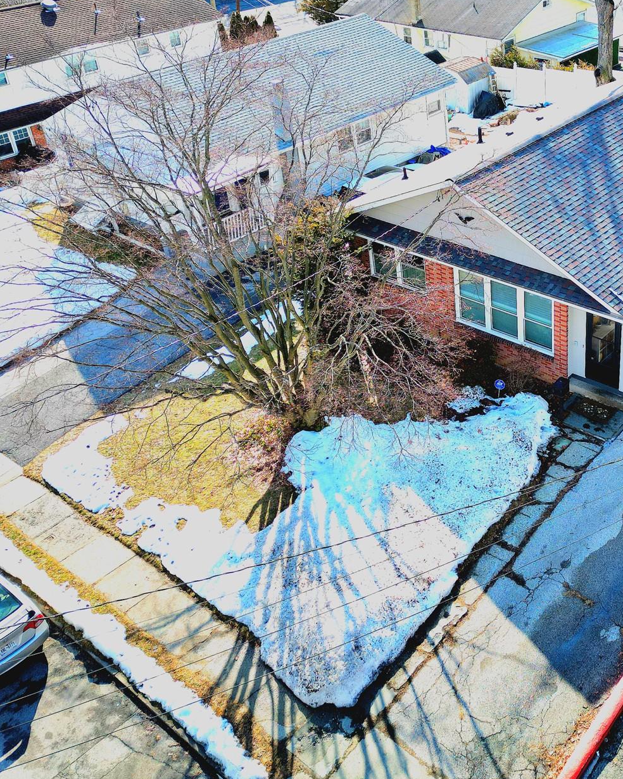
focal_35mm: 39
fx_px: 899
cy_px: 307
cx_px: 475
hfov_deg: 37.2
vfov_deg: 46.5
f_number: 1.7
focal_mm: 6.72
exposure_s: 1/1667
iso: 200
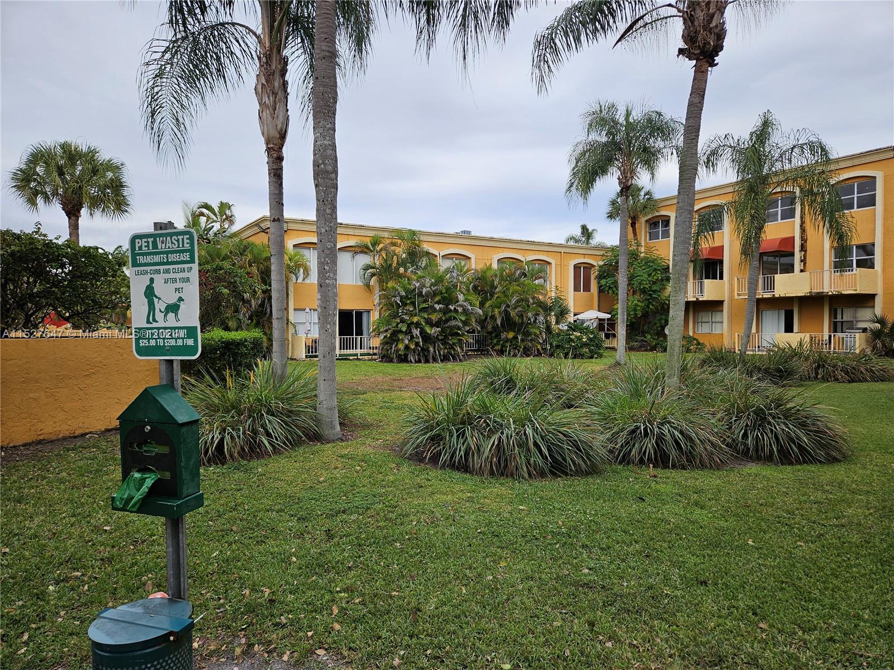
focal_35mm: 23
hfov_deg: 73.9
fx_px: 594
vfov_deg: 58.9
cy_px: 335
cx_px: 447
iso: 25
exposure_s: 1/885
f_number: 1.8
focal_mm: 5.4
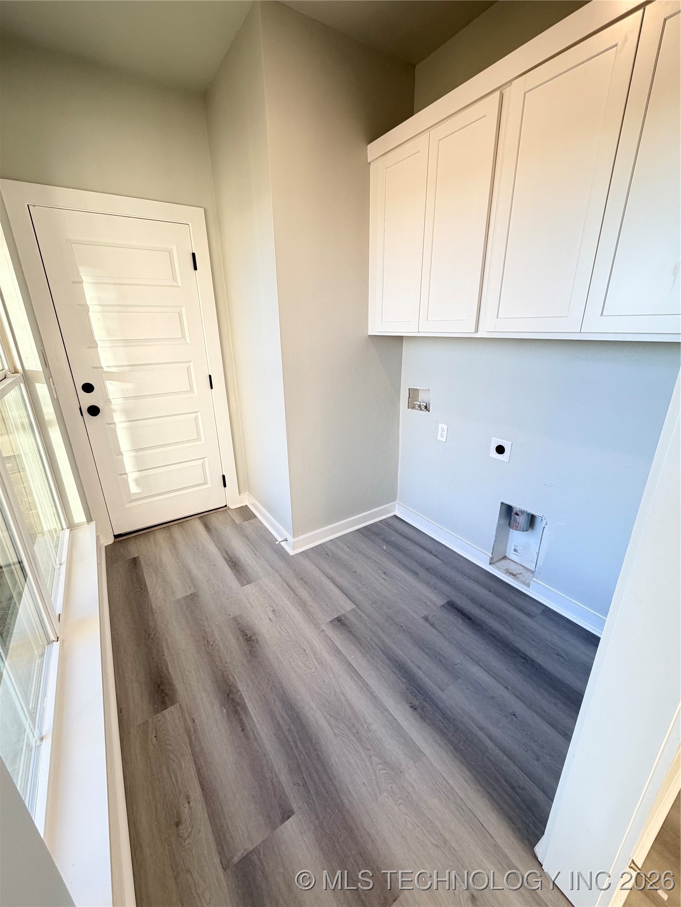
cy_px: 454
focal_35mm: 14
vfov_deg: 102.1
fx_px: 367
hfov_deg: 85.7
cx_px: 340
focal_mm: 2.22
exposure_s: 1/120
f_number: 2.2
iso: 125
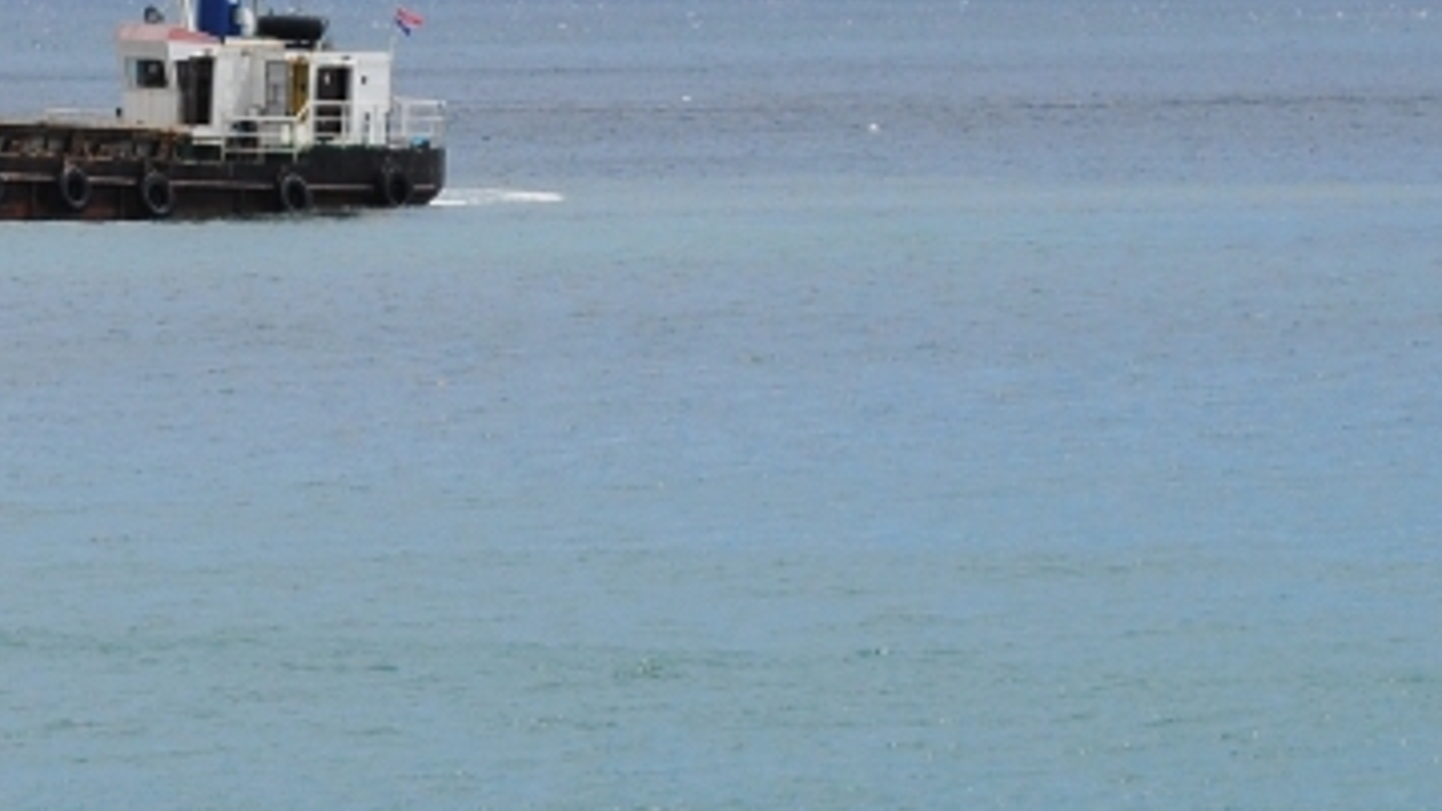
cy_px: 259
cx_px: -187
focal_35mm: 373
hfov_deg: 5.8
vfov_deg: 3.3
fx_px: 14273
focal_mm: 55
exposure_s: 1/320
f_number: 9
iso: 100
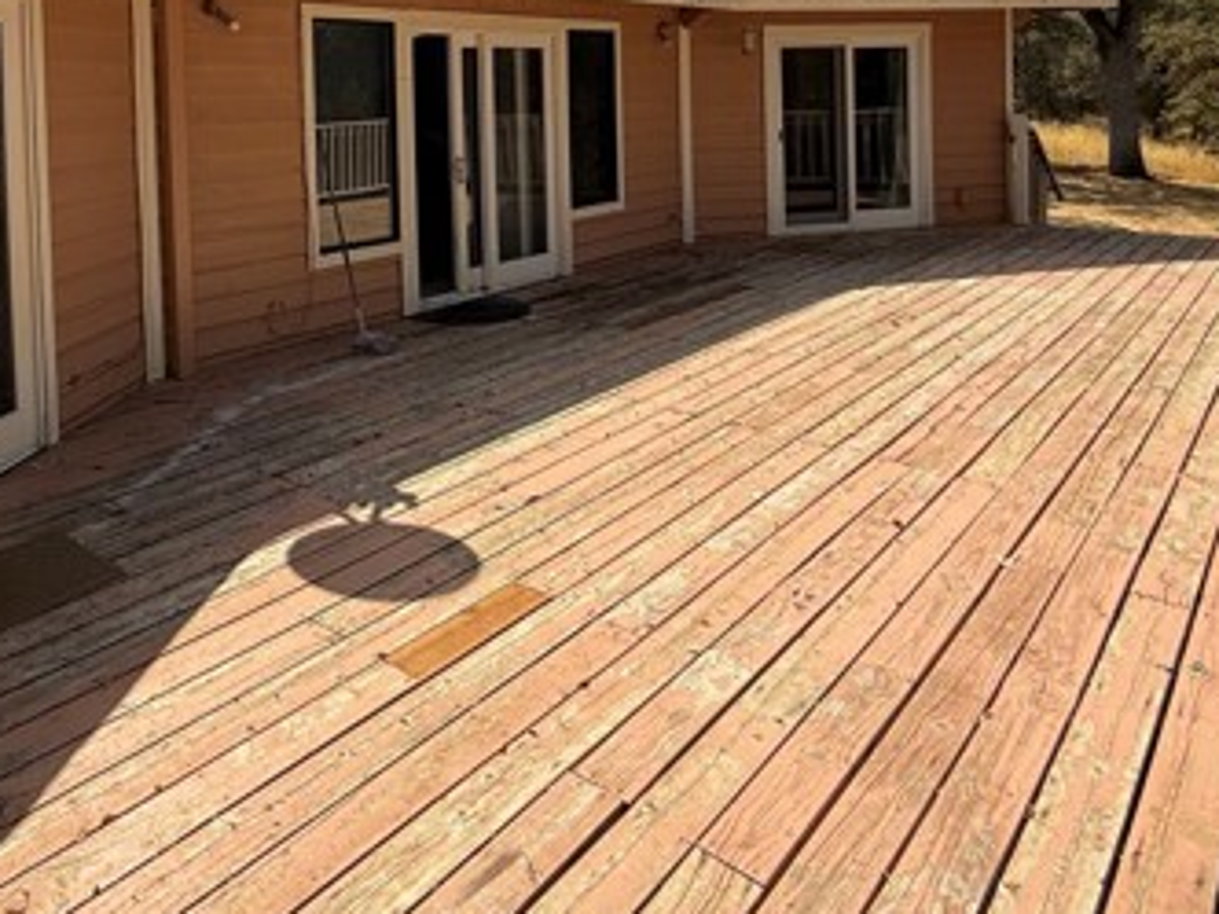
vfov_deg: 47.2
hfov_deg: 62.2
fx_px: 951
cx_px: 330
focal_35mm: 27
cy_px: 125
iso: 20
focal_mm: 2.22
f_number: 2.2
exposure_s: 1/955
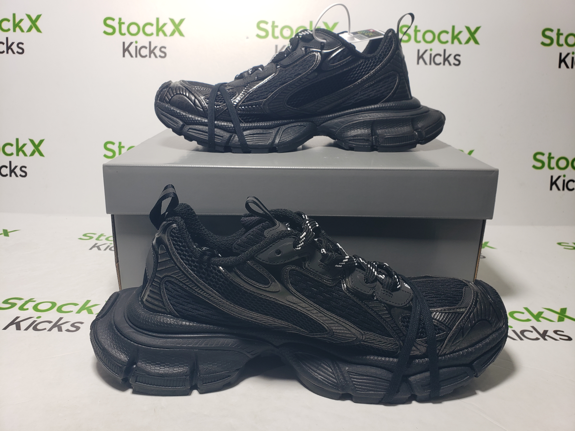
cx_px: 288
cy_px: 216
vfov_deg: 53.1
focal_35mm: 26
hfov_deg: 67.3
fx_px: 432
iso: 50
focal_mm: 4.3
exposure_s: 1/136
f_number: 2.4
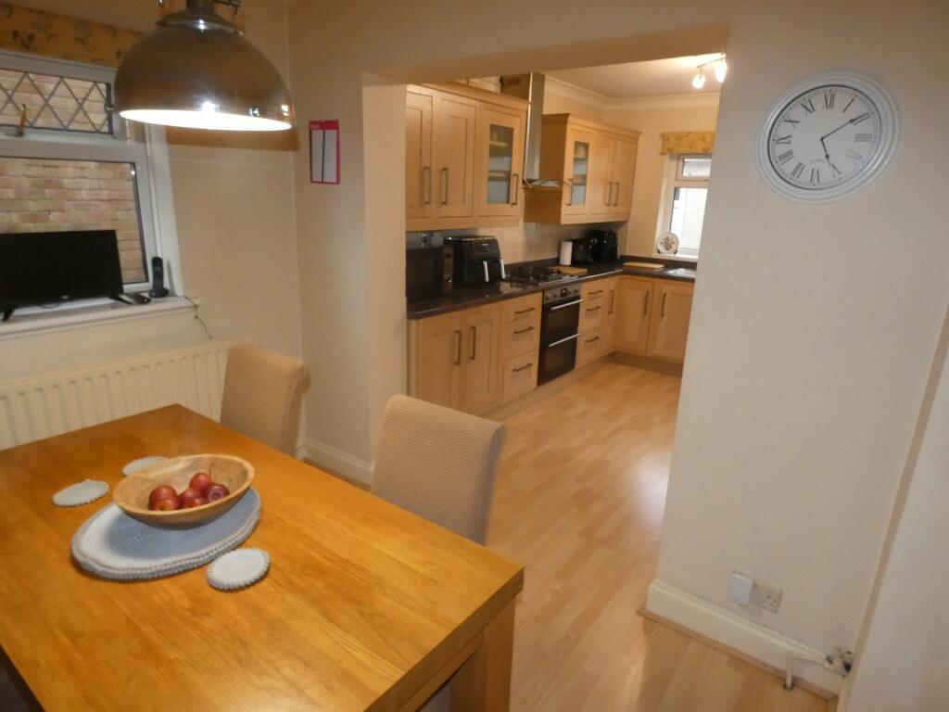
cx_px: 474
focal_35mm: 20
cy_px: 356
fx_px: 548
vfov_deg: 66.0
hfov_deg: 81.7
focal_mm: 3.6
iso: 640
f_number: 2.8
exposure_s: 1/60
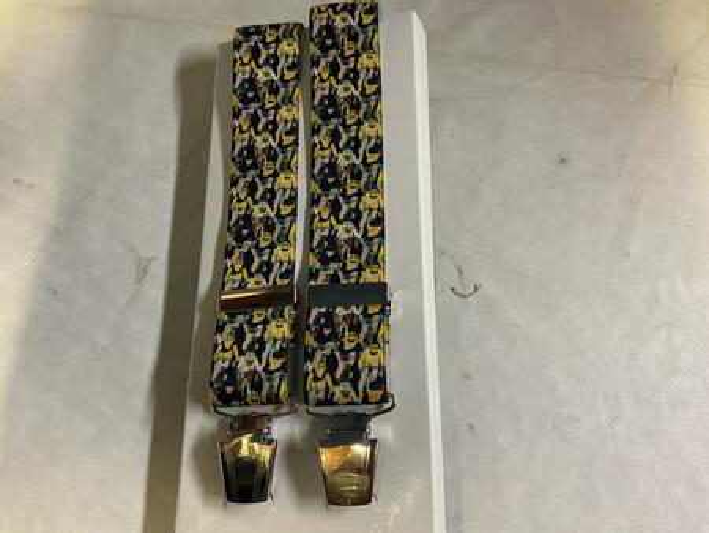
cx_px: 354
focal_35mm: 29
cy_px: 266
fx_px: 594
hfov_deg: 61.6
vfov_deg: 48.3
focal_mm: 3
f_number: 1.8
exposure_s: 1/50
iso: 125
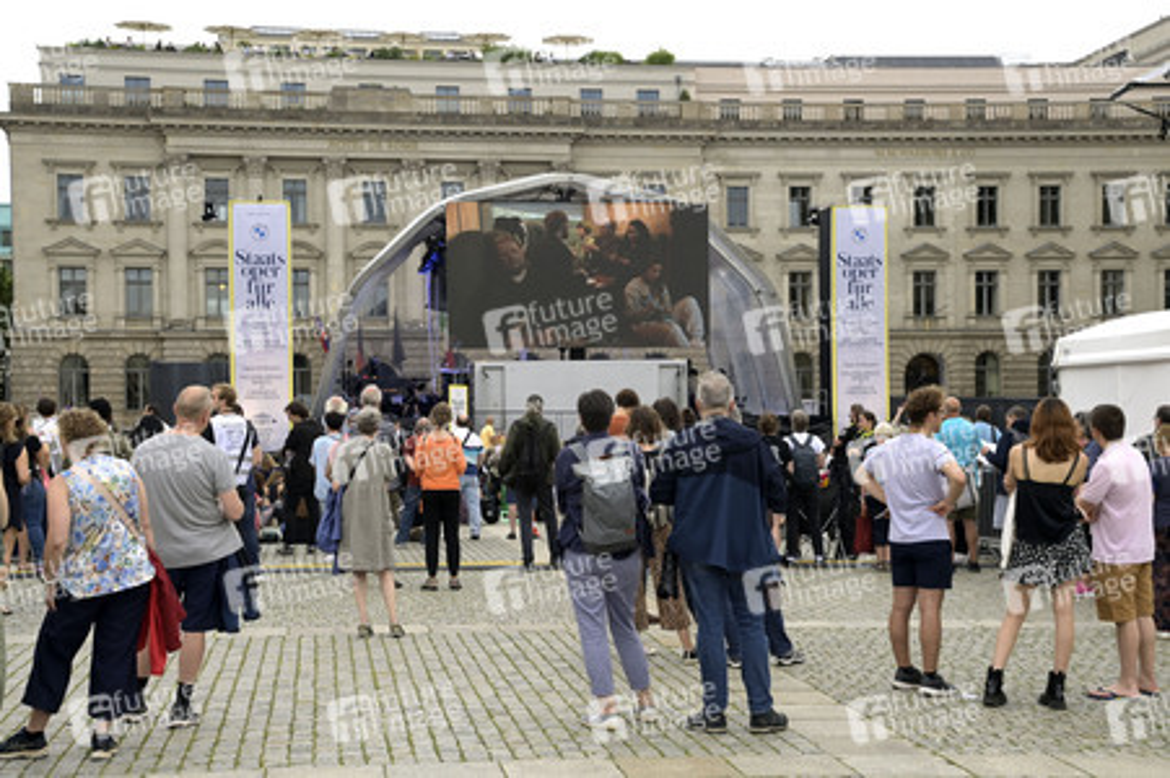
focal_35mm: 55
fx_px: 1786
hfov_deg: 36.3
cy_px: 389
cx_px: 585
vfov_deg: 24.6
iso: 400
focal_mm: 55
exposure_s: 1/160
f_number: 9
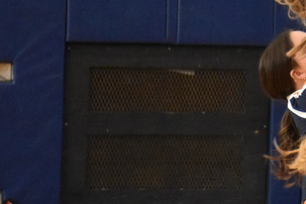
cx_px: 500
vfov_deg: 3.9
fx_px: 3017
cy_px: -31
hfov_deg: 5.7
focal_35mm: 355
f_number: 5
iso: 6400
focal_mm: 70
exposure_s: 1/500
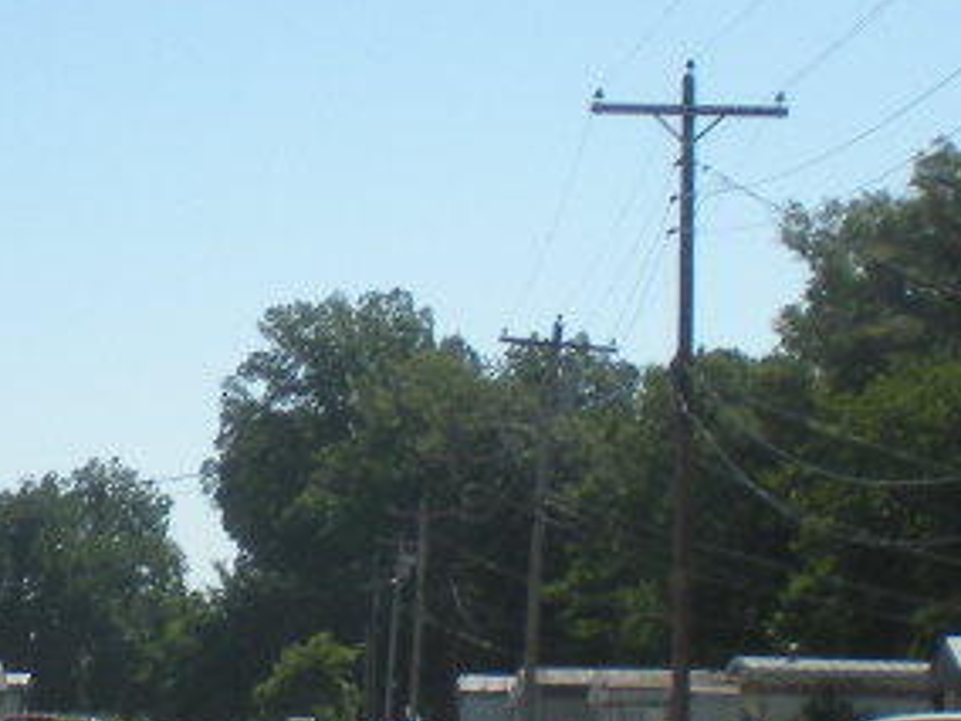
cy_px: 633
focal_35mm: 137
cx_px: 41
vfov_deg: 10.8
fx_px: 3803
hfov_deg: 14.2
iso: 64
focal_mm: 6.3
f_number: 4.6
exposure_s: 1/667
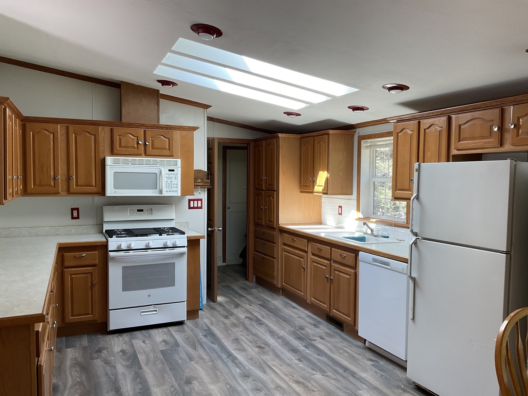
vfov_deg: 48.2
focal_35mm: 29
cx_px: 264
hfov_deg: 61.7
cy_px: 198
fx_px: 442
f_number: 1.8
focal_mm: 3
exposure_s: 1/120
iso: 64
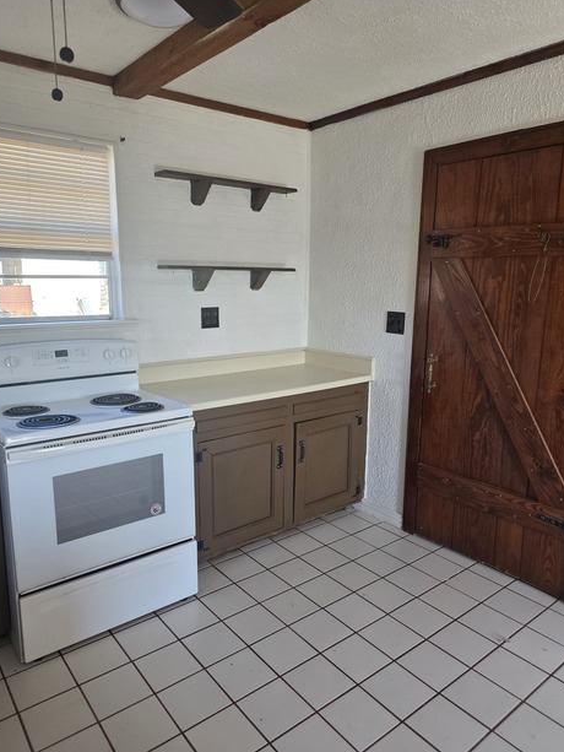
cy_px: 379
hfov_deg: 56.8
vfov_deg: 71.6
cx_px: 276
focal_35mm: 24
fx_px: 521
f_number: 1.7
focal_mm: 6.3
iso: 125
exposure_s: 1/180
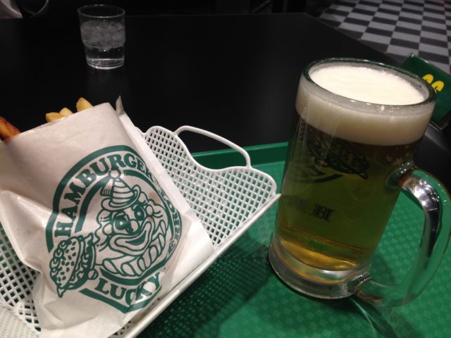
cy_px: 169
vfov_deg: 42.9
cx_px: 226
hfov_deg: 55.4
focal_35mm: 33
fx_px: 430
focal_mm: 4.12
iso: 50
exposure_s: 1/24
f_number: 2.4
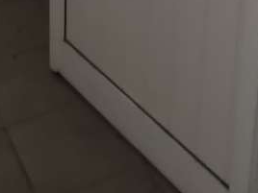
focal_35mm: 95
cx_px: 155
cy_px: -234
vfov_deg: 12.8
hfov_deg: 20.6
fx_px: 708
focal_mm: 2.23
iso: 640
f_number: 2.2
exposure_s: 1/20
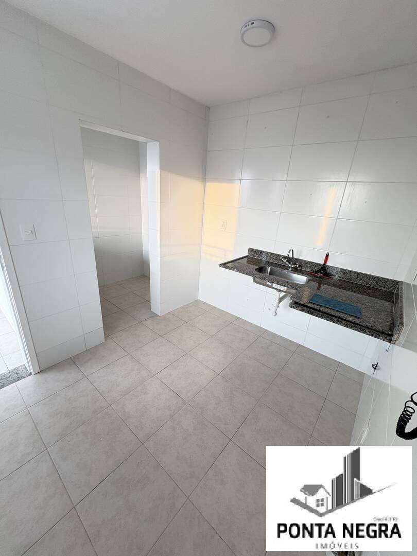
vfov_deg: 102.1
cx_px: 208
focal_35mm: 14
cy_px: 278
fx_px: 225
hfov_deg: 85.7
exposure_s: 1/99
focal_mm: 2.22
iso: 200
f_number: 2.2
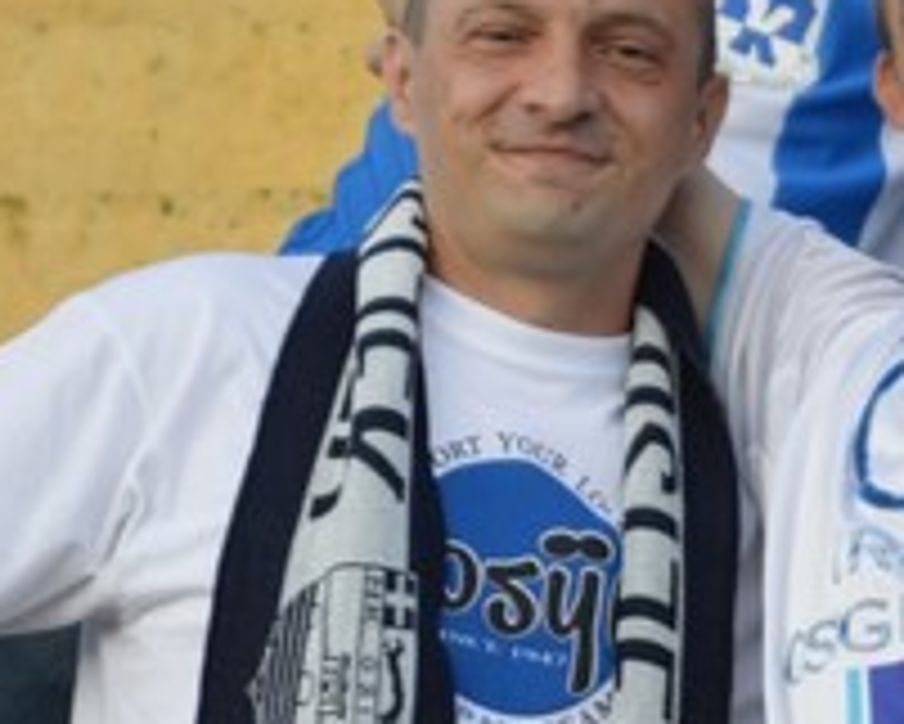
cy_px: -49
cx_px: 1210
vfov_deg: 1.8
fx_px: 22782
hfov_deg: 2.3
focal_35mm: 851
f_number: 5
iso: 100
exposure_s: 1/100
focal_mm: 135
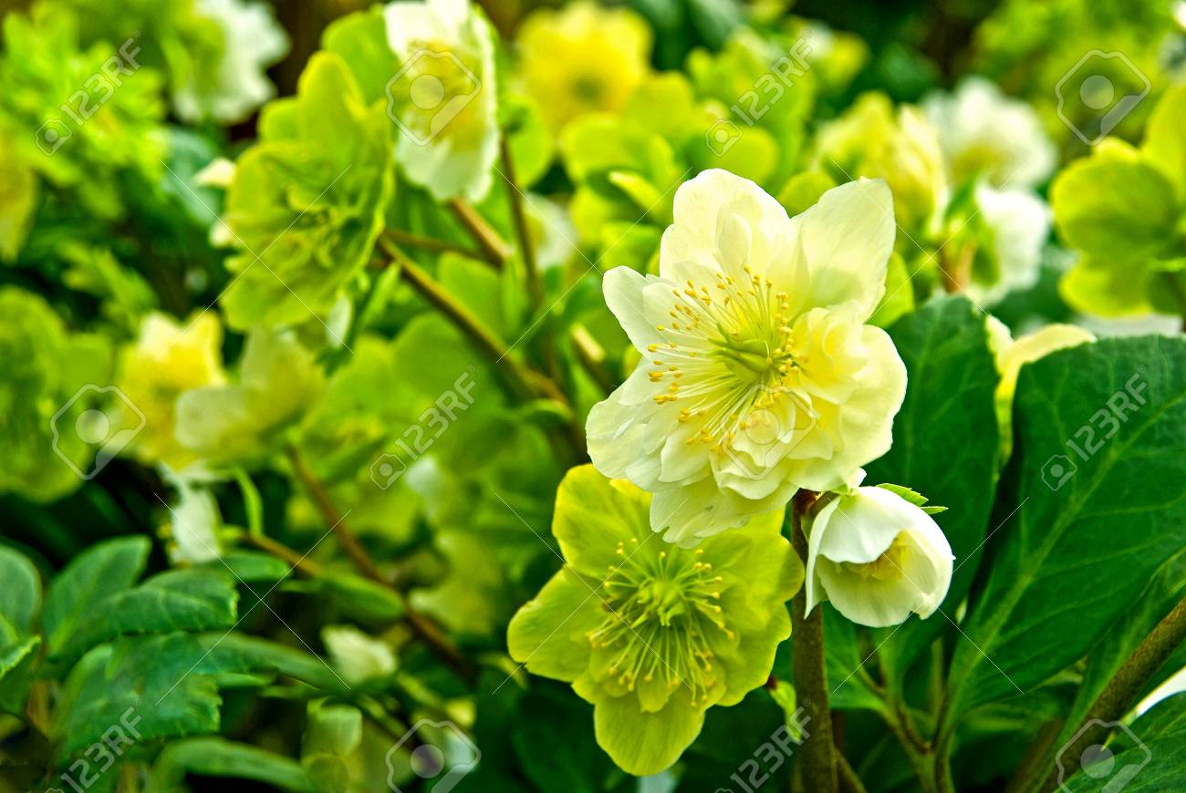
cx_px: 593
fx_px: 2721
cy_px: 396
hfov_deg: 24.6
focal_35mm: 82
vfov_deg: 16.6
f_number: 8
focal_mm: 55
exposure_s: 1/125
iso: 100
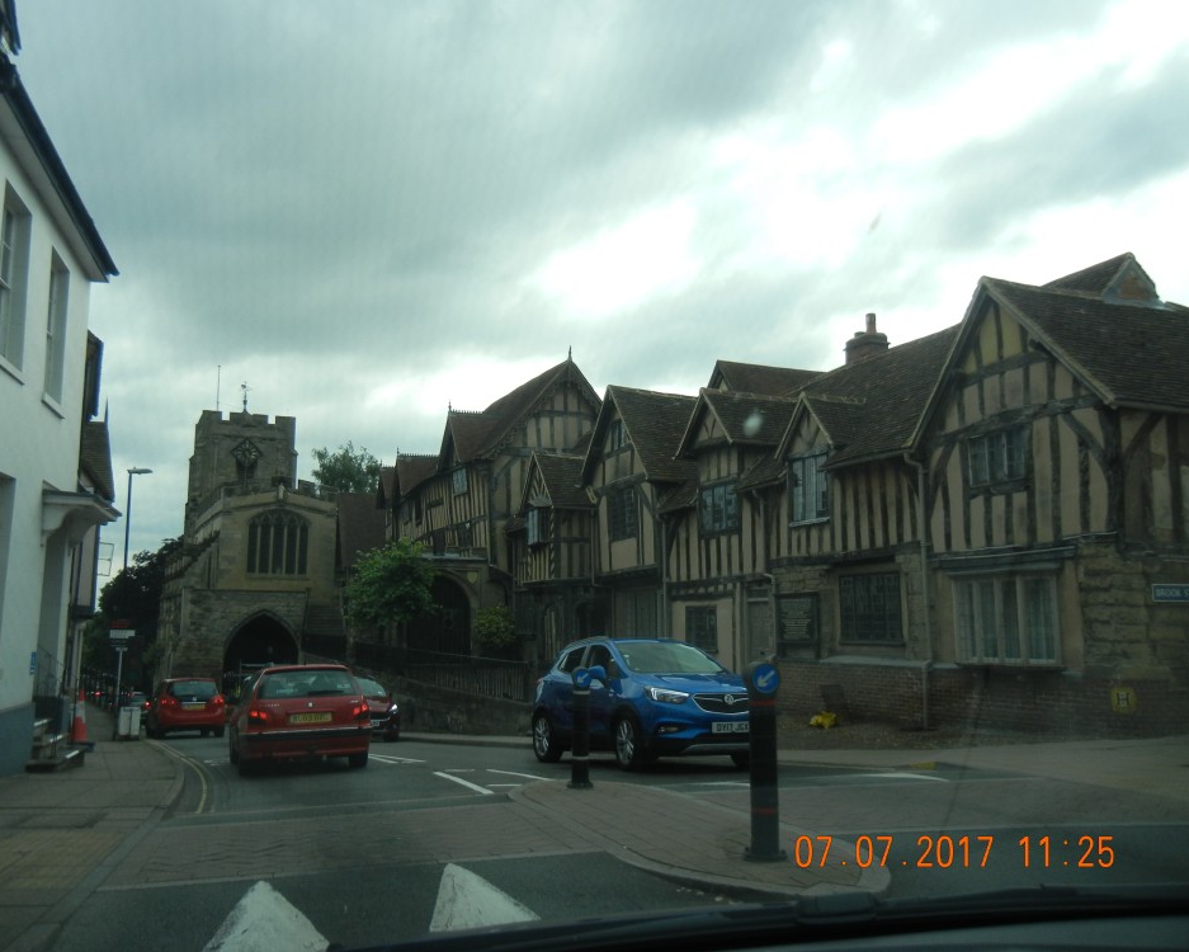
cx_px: 544
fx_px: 1126
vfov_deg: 45.8
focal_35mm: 32
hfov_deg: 55.6
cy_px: 466
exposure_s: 1/248
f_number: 7
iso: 160
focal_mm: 5.4
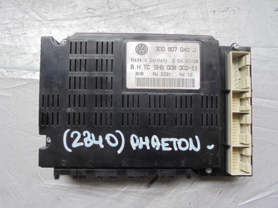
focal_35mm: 26
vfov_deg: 53.1
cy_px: 104
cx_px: 139
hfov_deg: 67.3
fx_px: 209
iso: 100
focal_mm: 4.6
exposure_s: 1/30
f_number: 3.5
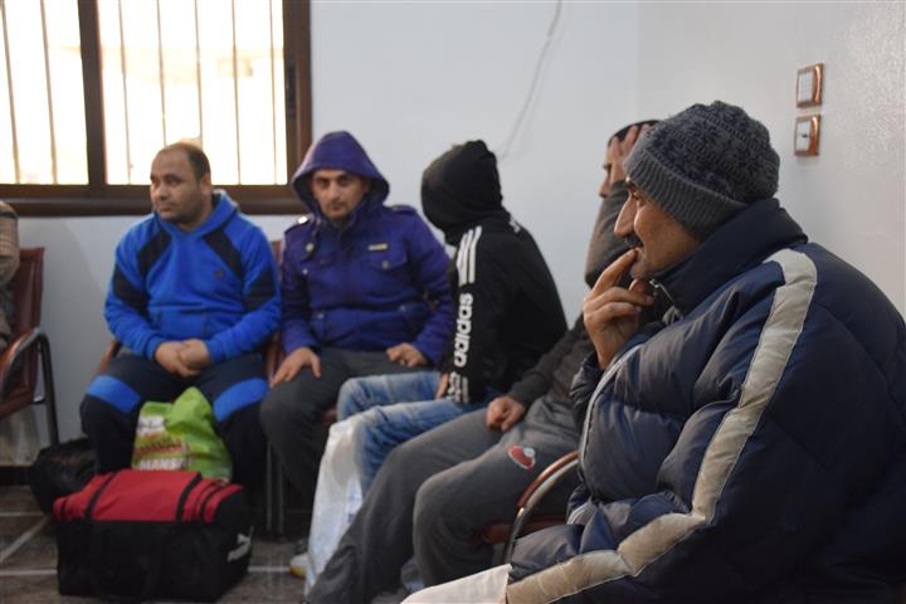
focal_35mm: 39
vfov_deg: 34.2
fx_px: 981
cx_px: 453
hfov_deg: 49.6
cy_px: 302
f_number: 3.8
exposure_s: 1/60
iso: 2200
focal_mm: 26
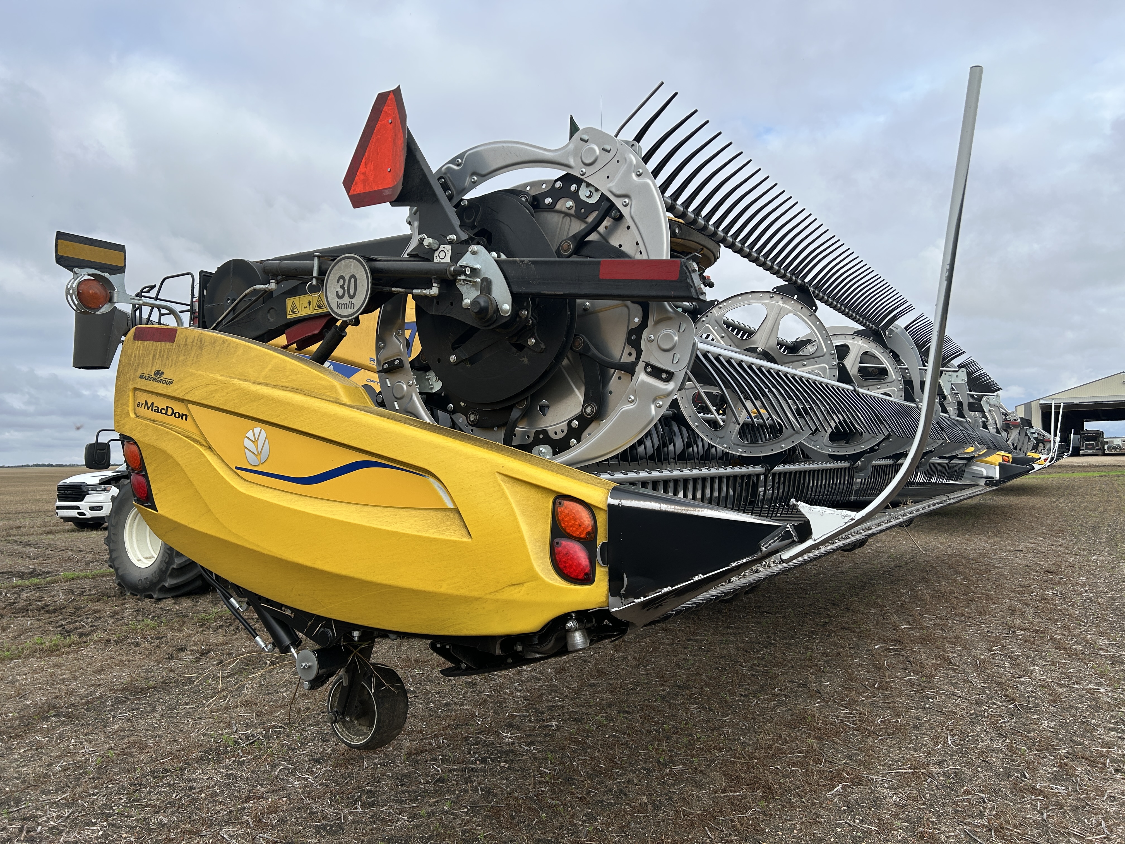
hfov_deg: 67.3
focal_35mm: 26
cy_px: 422
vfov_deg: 53.1
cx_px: 562
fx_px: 845
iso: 50
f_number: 1.5
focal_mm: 5.7
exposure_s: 1/2404
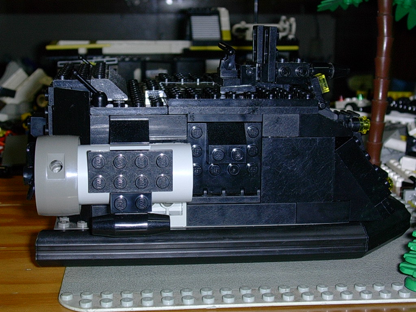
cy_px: 156
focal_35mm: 63
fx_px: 757
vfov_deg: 23.3
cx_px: 208
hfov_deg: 30.7
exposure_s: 1/64
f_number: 3.5
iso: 70
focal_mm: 9.6
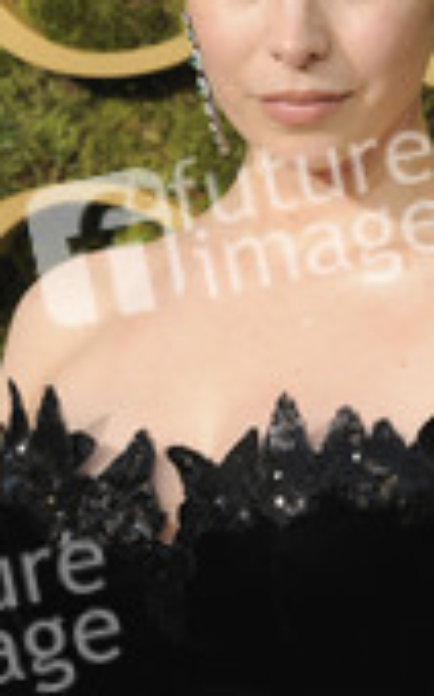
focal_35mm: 443
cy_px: 434
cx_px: 358
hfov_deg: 3.0
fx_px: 8398
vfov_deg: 4.7
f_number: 10
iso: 800
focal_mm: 185
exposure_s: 1/250
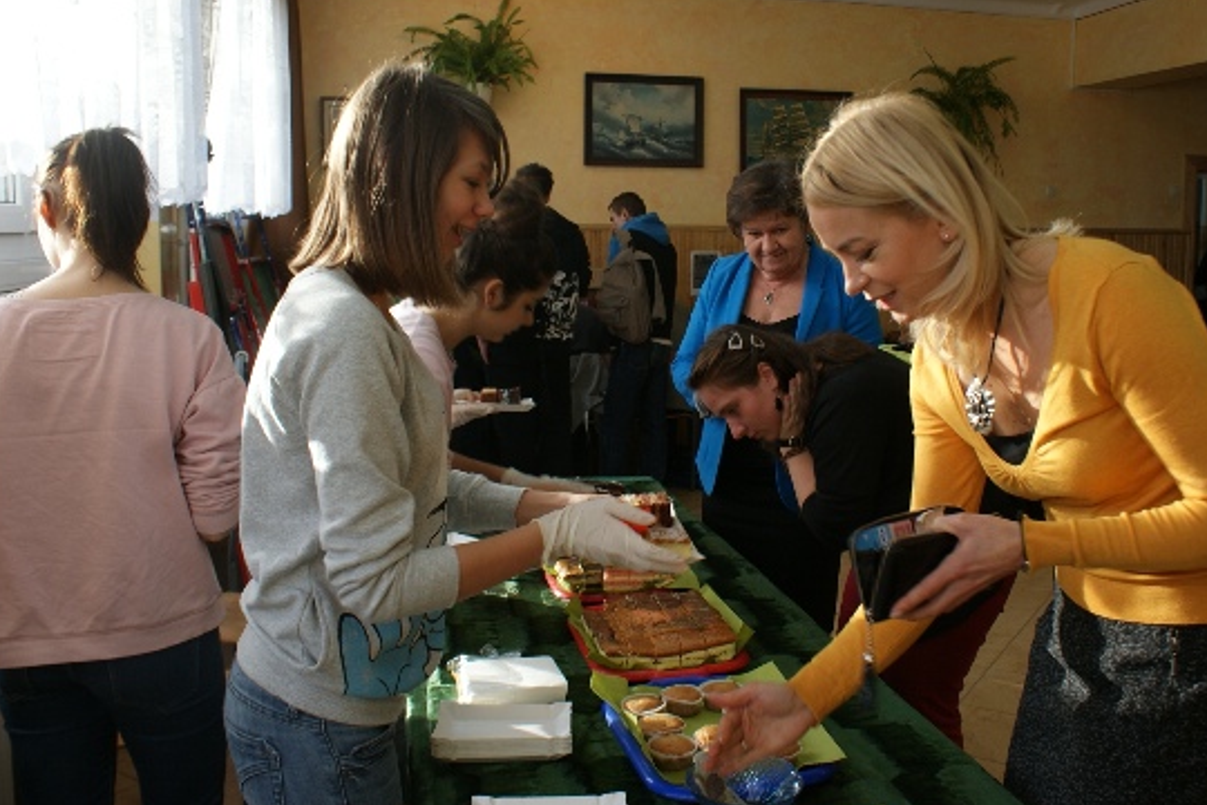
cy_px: 341
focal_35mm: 32
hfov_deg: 58.5
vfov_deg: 41.0
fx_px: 1073
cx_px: 691
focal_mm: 18
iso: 100
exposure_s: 1/50
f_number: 5.6
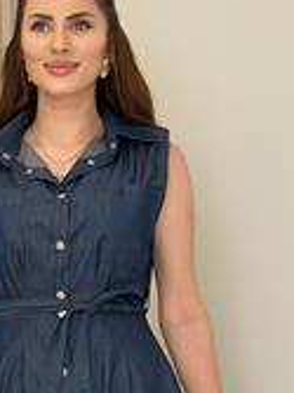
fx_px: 1735
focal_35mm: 153
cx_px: 75
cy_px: 439
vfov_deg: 12.7
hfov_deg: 9.7
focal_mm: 6.86
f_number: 1.78
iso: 80
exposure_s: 1/306
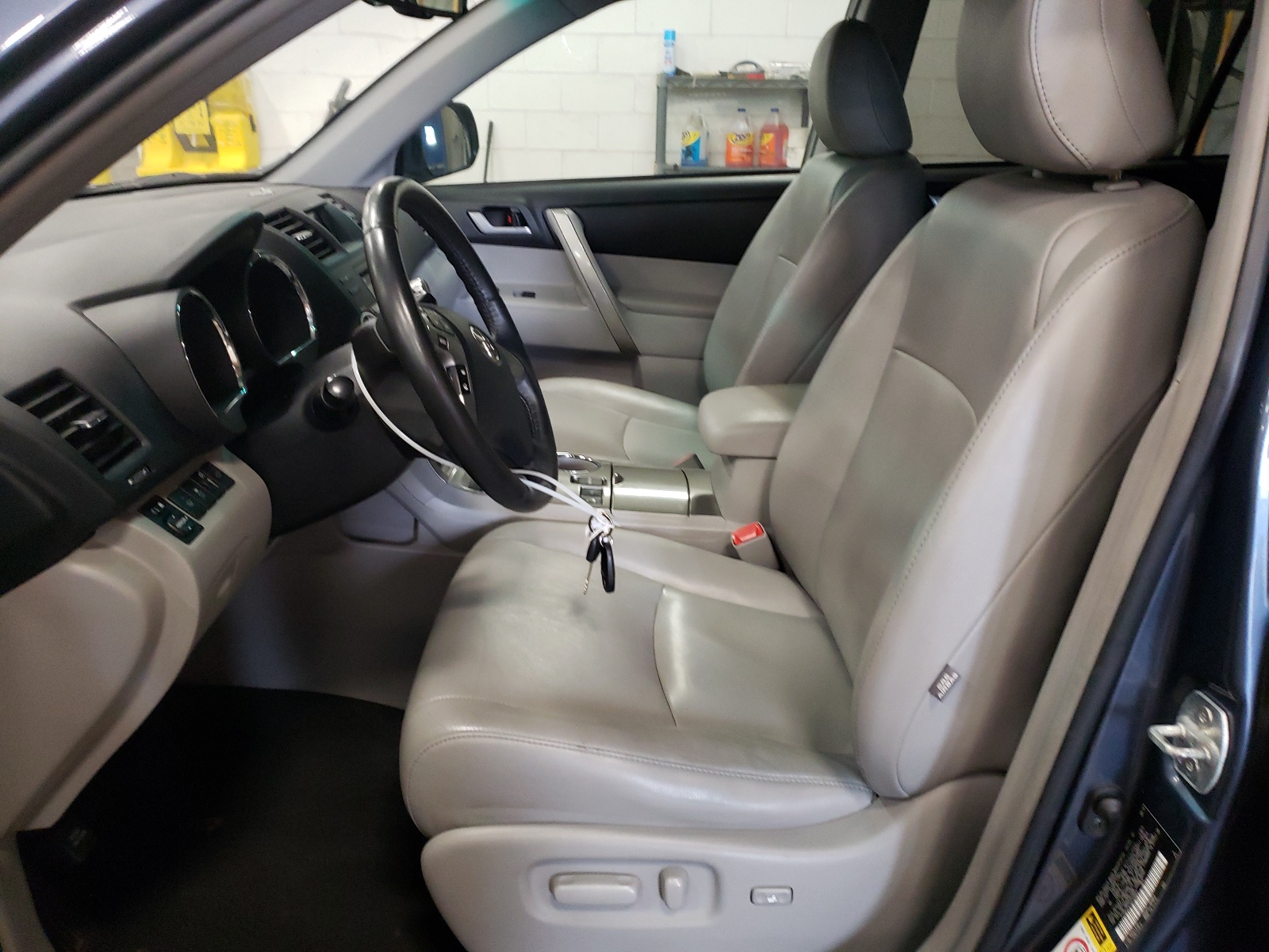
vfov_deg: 53.1
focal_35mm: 26
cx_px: 634
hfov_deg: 67.3
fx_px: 953
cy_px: 476
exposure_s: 1/40
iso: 288
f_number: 1.5
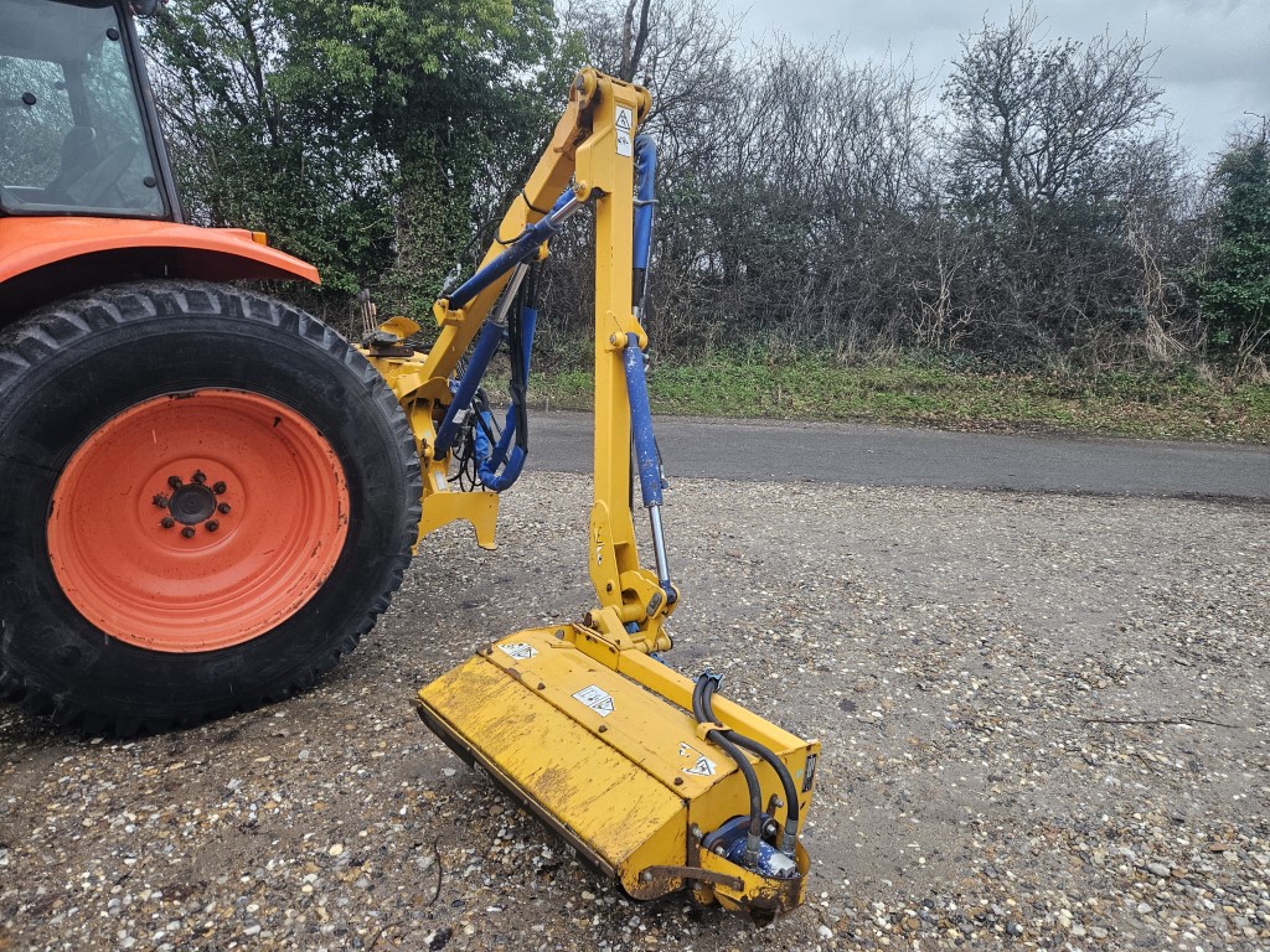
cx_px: 635
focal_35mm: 23
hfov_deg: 73.9
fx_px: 844
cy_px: 476
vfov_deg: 58.9
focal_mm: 5.4
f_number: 1.8
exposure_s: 1/100
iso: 200
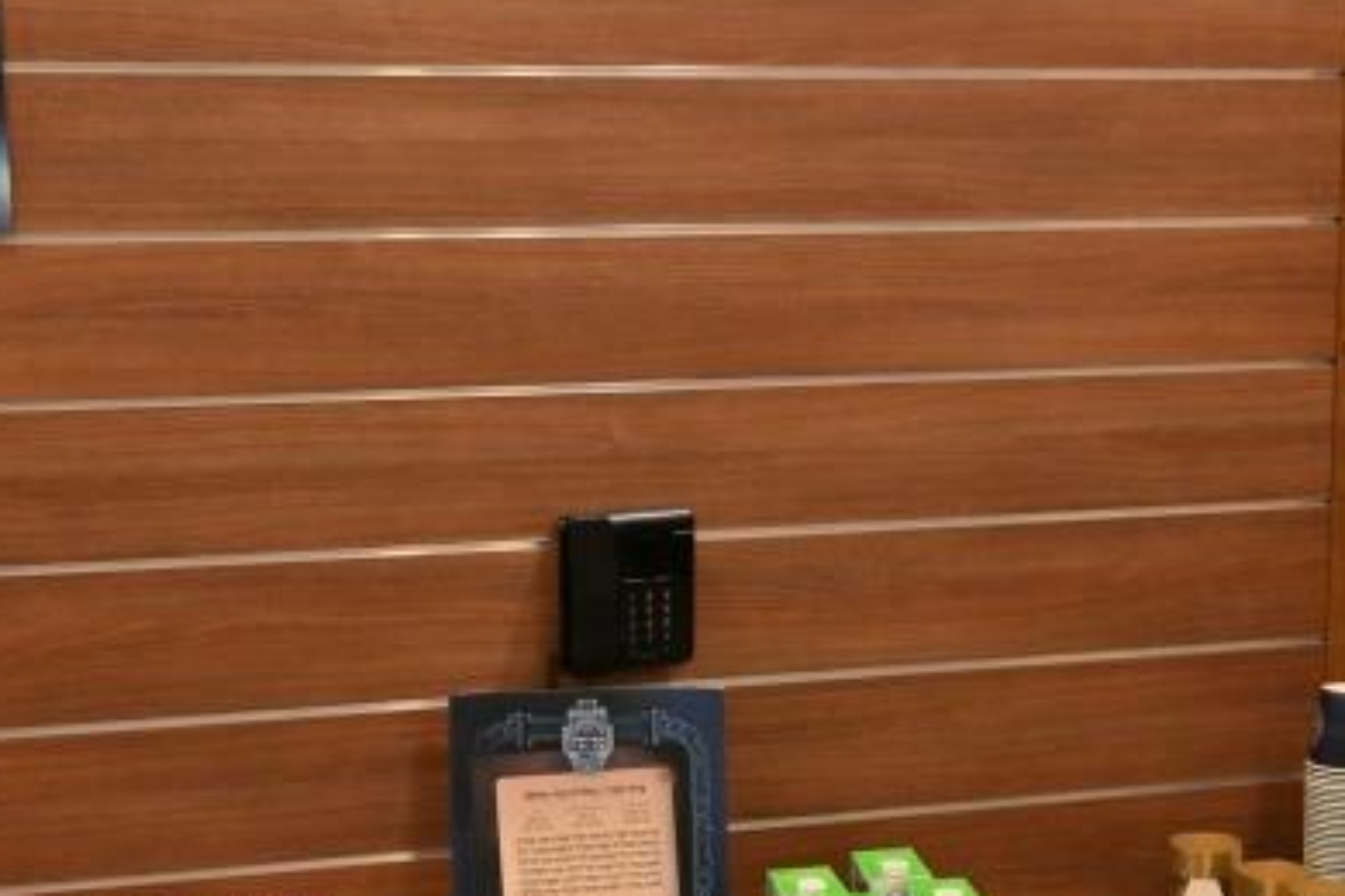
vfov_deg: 21.4
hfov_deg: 31.9
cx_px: 641
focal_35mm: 63
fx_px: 2354
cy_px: 636
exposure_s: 1/125
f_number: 4
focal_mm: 24
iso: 1000
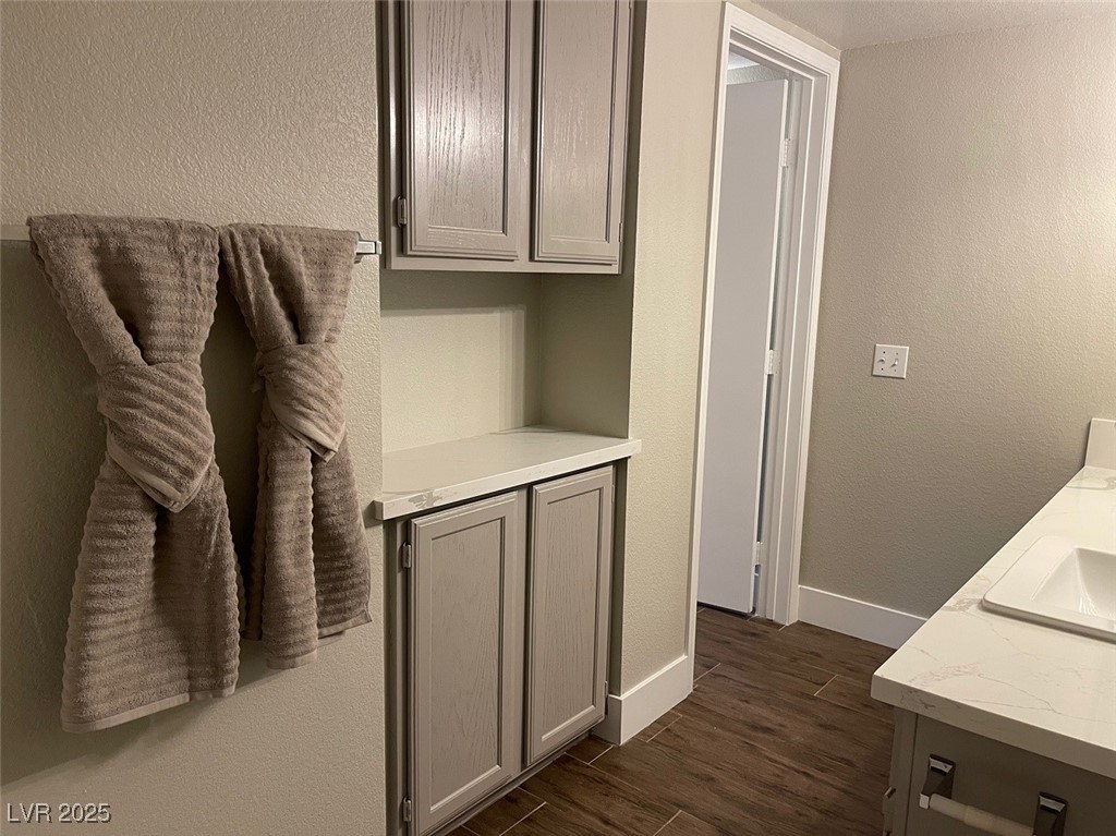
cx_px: 558
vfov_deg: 53.0
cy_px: 418
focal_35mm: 26
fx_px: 838
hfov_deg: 67.3
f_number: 1.6
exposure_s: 1/60
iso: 250
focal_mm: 5.1
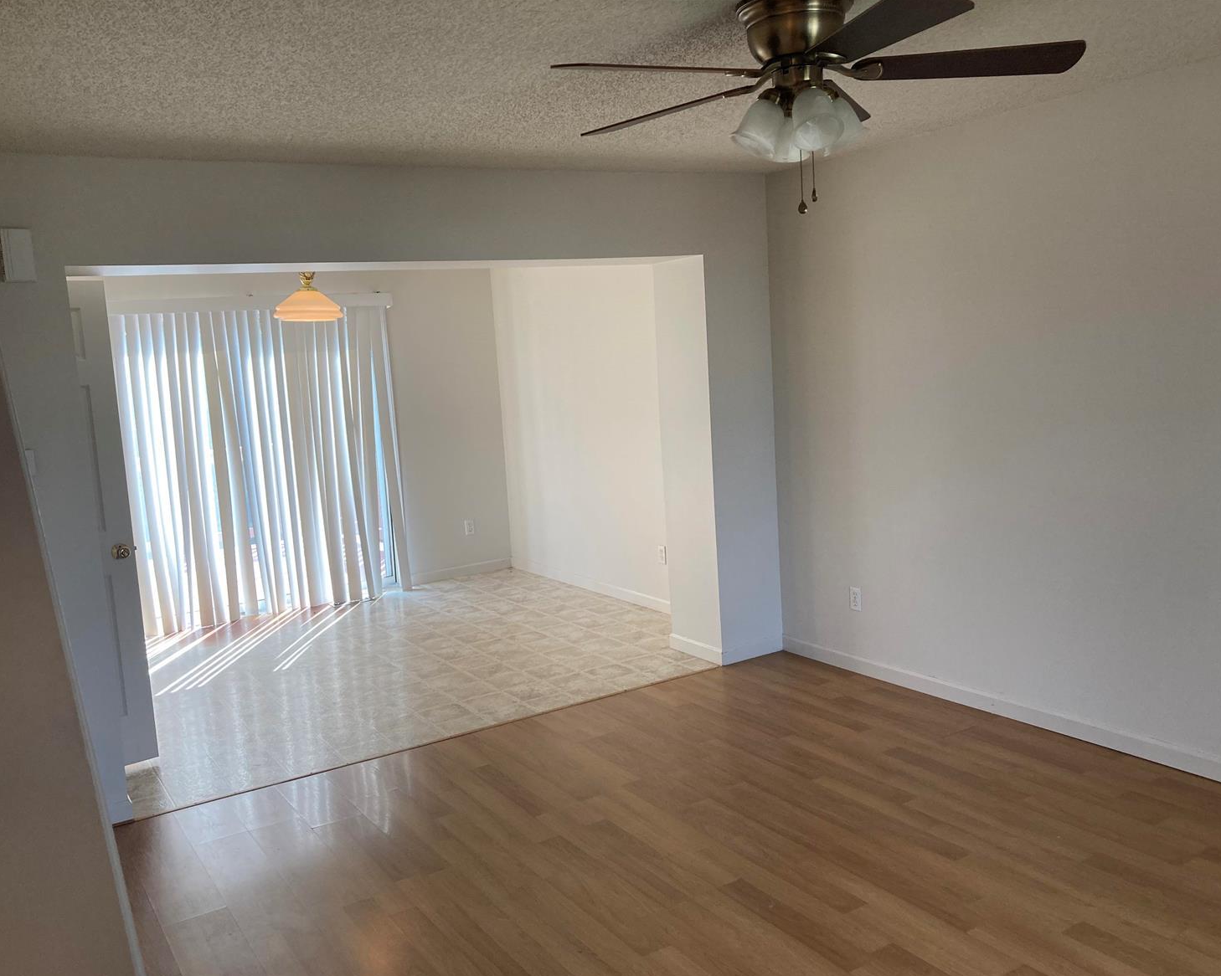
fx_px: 1084
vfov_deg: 48.5
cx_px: 601
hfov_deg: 58.8
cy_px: 498
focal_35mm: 30
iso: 50
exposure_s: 1/120
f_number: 1.8
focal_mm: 3.99
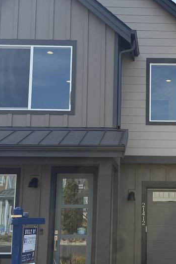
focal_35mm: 60
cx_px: 165
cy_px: 149
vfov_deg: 33.4
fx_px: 440
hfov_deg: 22.0
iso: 100
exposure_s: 1/4405
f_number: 1.78
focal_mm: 6.76
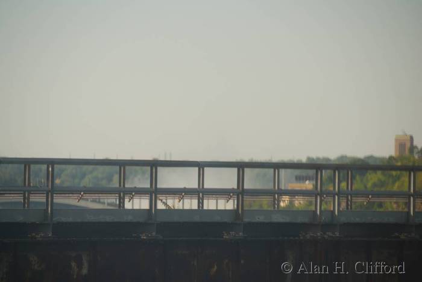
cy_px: 141
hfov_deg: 6.9
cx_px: 211
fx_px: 3519
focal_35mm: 300
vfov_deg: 4.6
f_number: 5.6
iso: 220
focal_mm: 200
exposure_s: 1/250
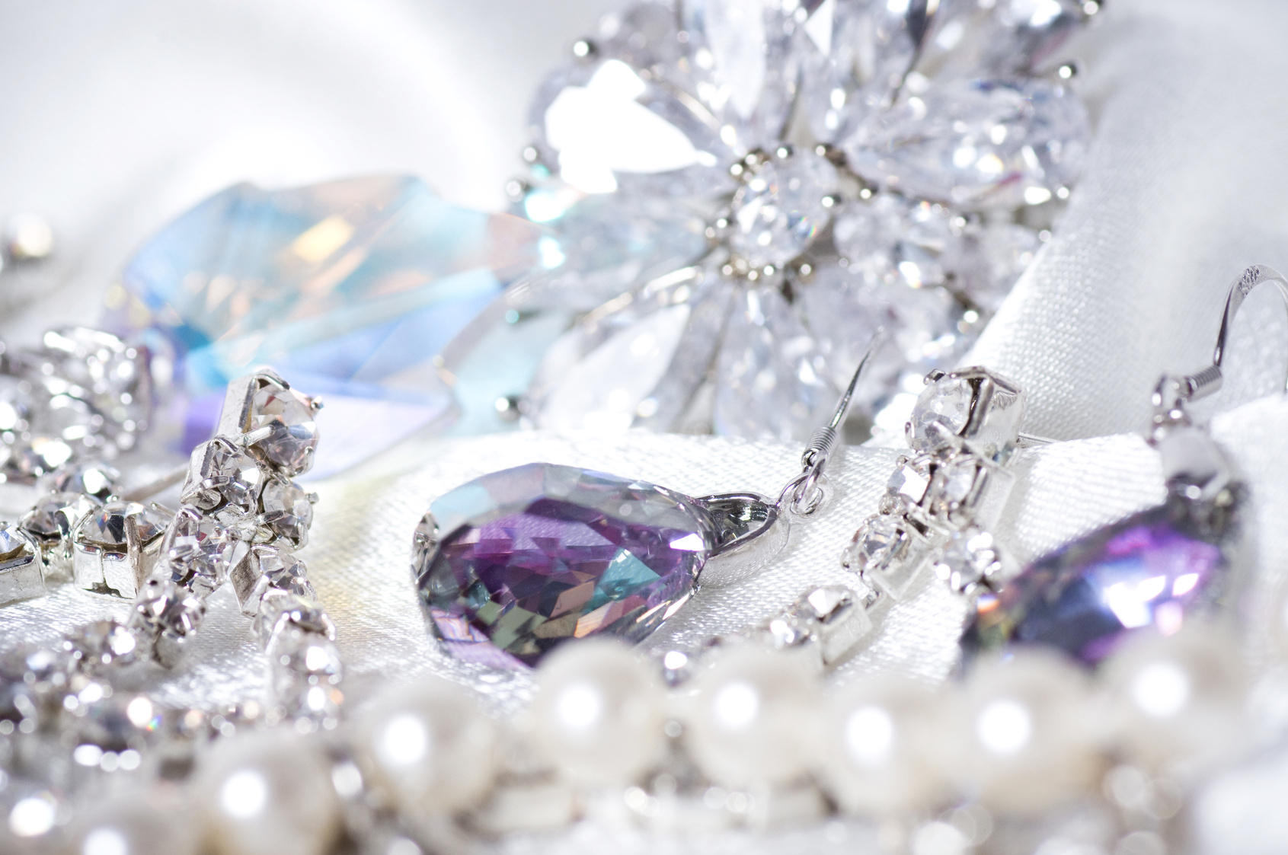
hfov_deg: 15.2
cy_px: 428
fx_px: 4824
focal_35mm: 135
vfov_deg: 10.1
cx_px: 644
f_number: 8
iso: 200
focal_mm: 90
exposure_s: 1/125
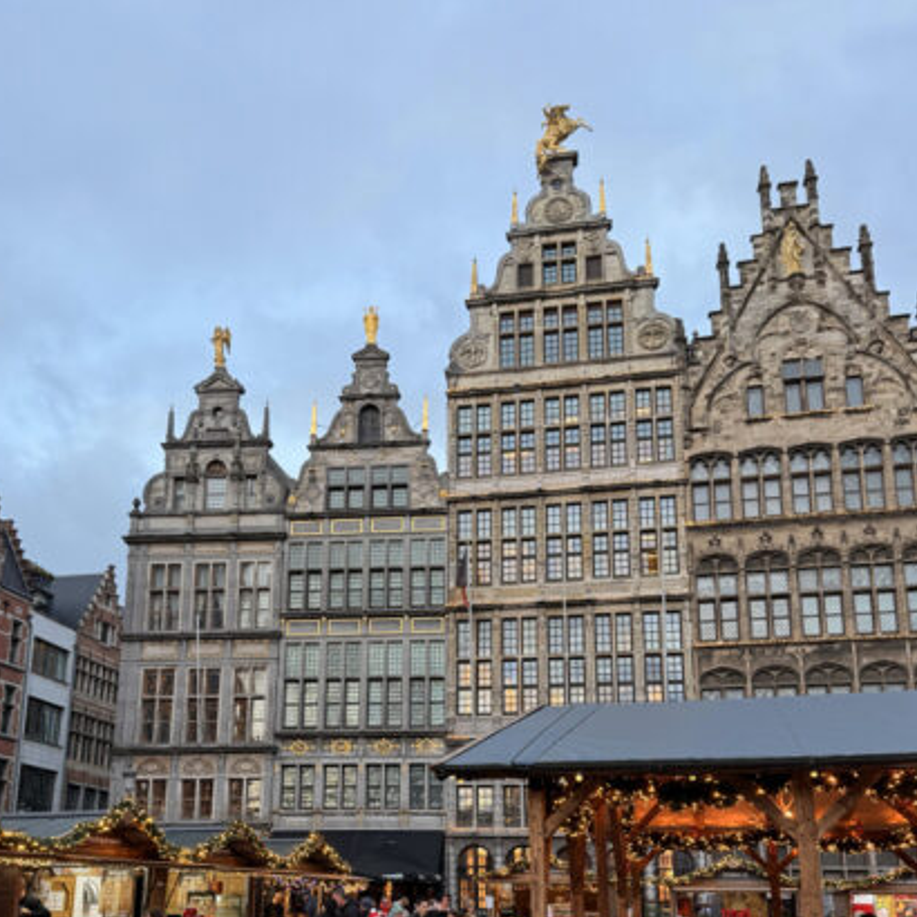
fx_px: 869
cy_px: 622
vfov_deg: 54.3
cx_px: 456
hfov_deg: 55.6
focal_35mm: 29
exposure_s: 1/100
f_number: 1.78
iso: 80
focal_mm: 6.76
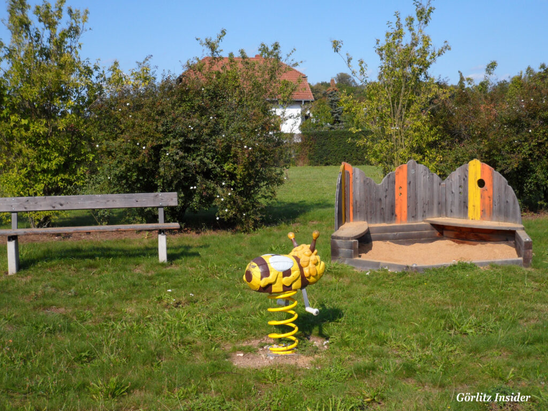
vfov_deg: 34.3
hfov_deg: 44.8
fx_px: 665
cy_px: 206
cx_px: 274
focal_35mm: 42
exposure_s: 1/750
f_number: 4.2
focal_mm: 7.8
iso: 80
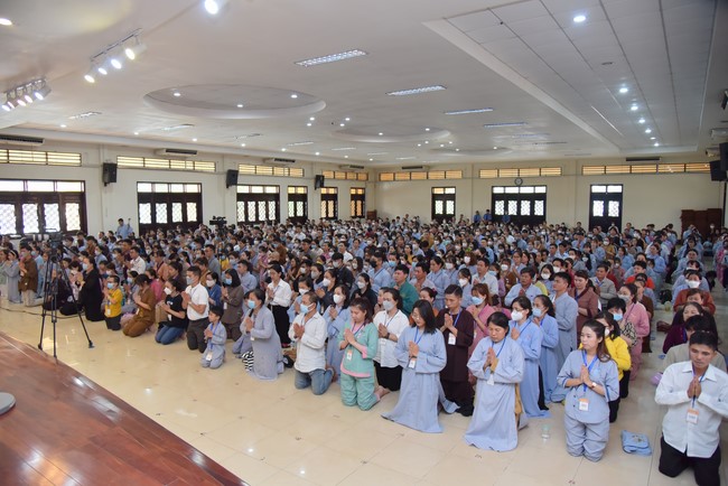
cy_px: 243
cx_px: 364
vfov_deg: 53.2
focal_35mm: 24
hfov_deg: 73.7
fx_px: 486
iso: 1250
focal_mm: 24
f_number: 4
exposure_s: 1/125
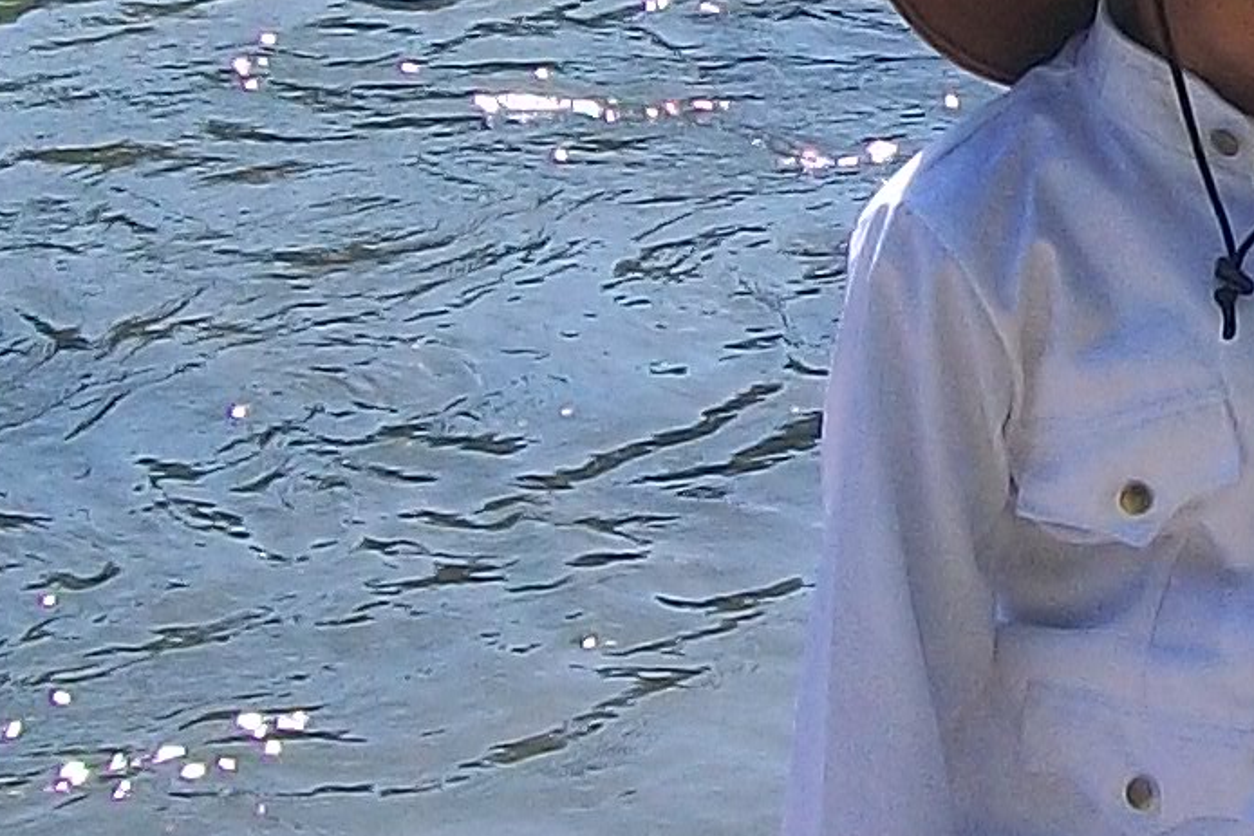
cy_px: 258
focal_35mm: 176
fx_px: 6132
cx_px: 1364
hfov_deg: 11.5
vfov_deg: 7.8
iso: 80
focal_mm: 6
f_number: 2.7
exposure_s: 1/640
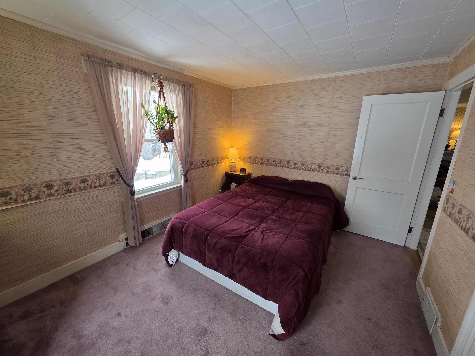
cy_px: 178
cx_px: 238
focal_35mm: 13
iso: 200
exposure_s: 1/120
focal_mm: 2.2
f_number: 1.9
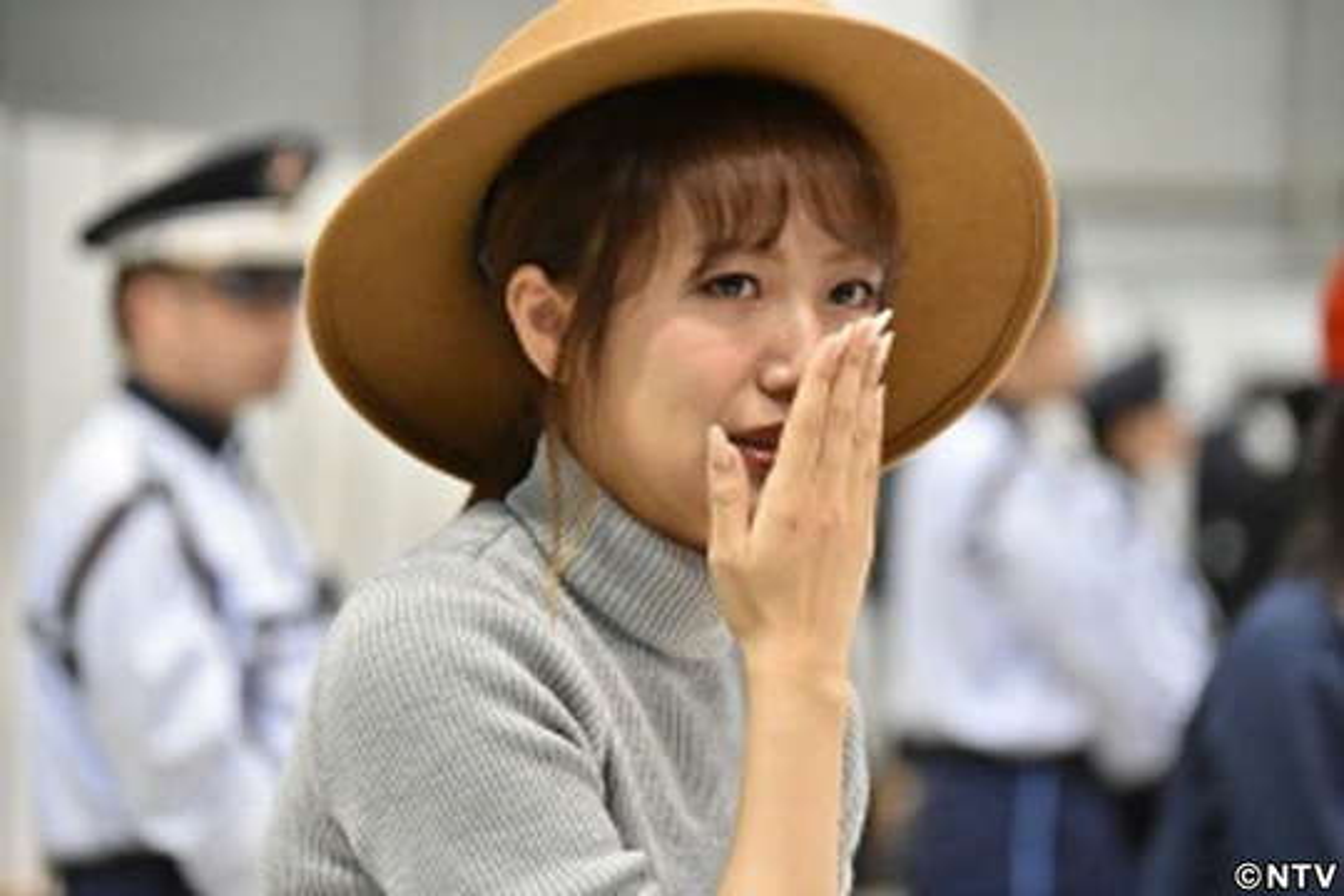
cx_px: 672
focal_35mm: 285
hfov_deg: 7.2
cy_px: 448
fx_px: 10639
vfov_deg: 4.8
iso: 6400
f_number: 5.6
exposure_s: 1/100
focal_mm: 190
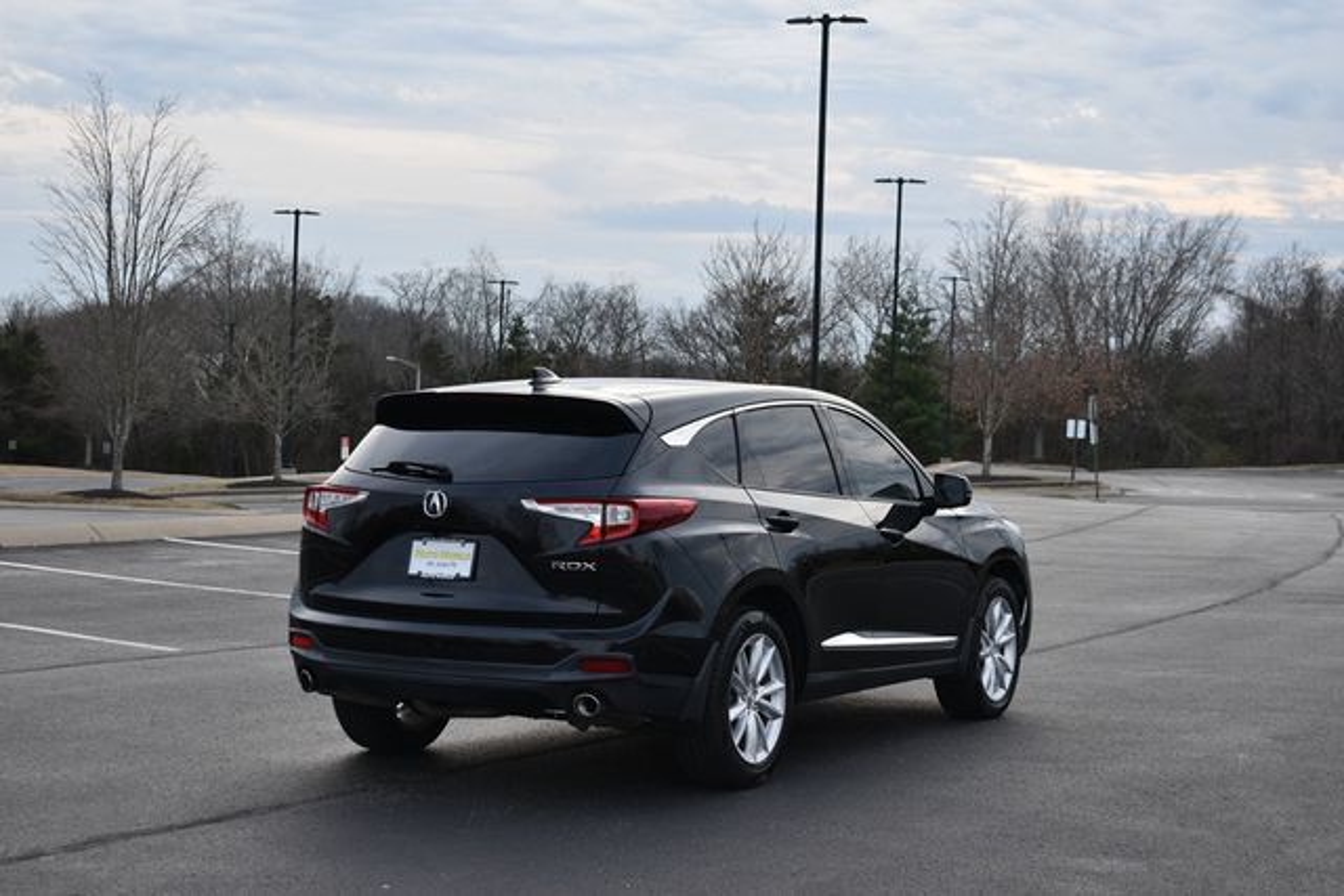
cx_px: 672
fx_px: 2240
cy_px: 448
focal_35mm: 60
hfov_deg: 33.4
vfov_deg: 22.6
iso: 320
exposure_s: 1/250
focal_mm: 40
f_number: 5.6
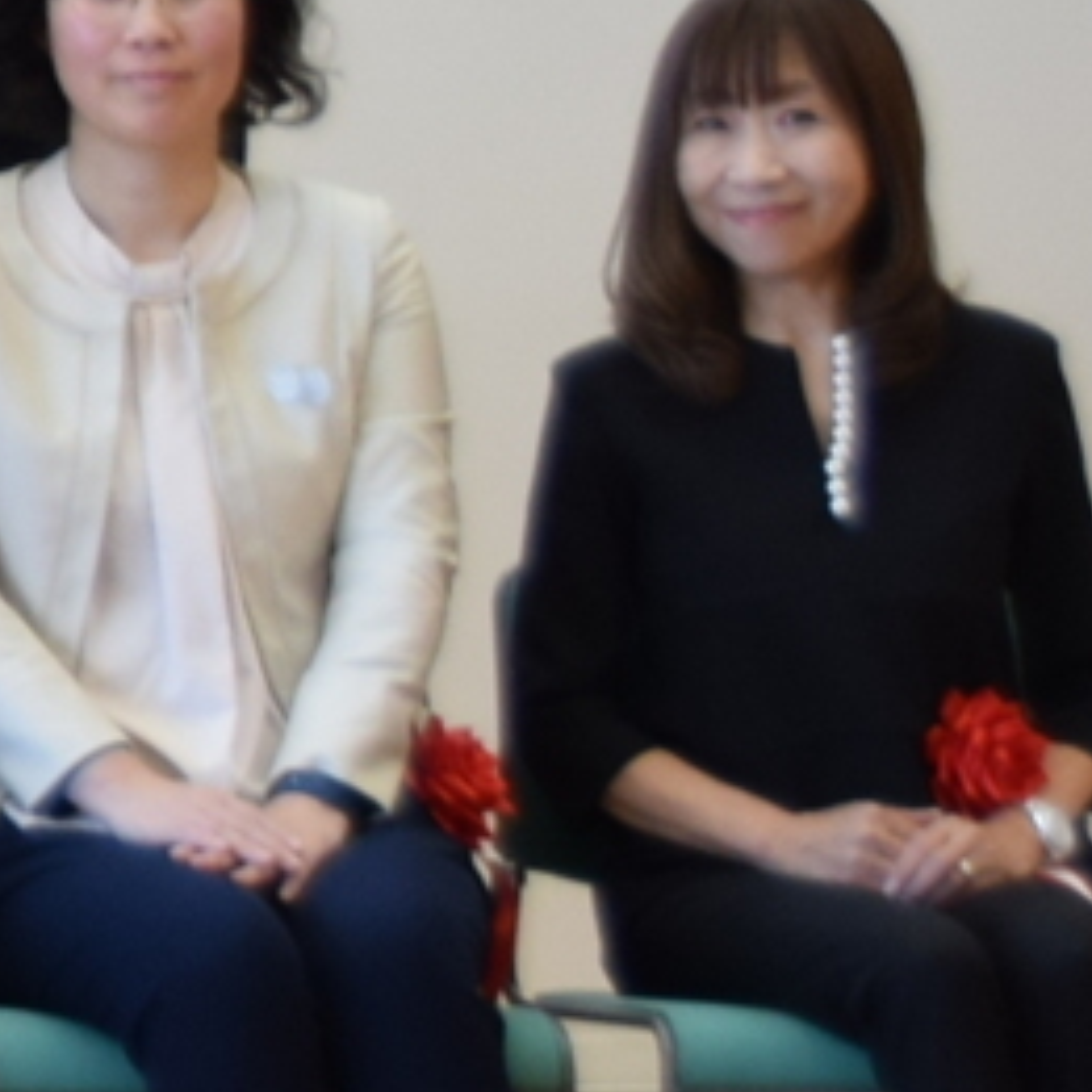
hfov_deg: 5.1
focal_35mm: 313
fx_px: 11171
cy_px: -379
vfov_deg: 5.6
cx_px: -2753
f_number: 4
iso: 500
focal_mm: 32
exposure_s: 1/60
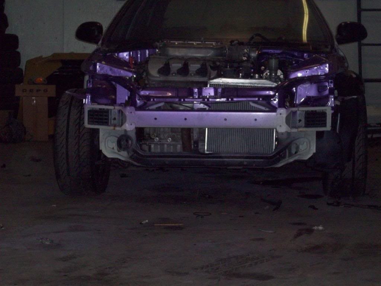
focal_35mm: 92
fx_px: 1013
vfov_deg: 16.1
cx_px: 190
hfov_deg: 21.3
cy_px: 143
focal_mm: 15.3
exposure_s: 1/80.3
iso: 200
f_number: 4.7
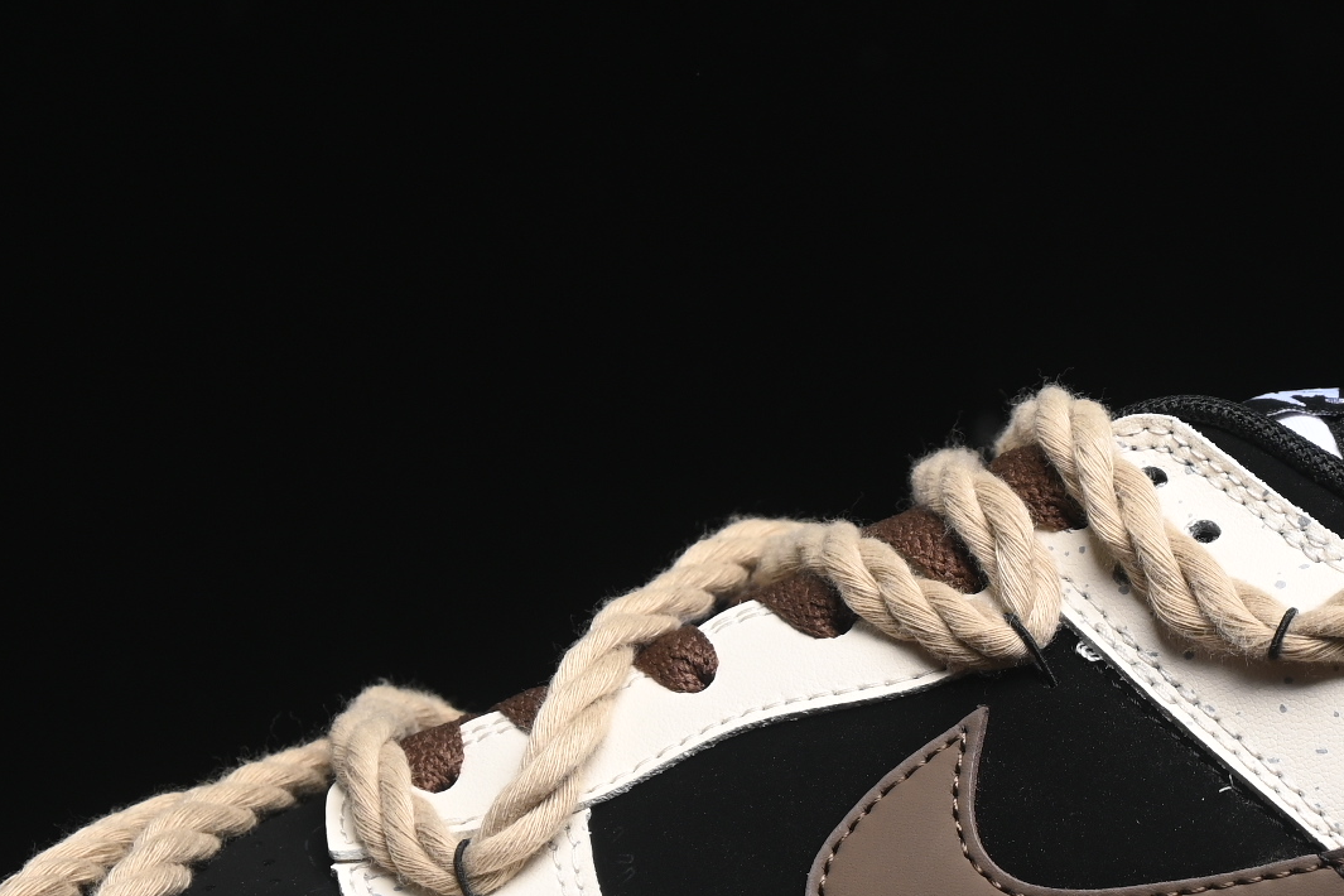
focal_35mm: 196
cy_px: 630
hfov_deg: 10.5
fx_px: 7317
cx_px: 963
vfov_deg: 7.0
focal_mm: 50
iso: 160
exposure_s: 1/50
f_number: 6.3
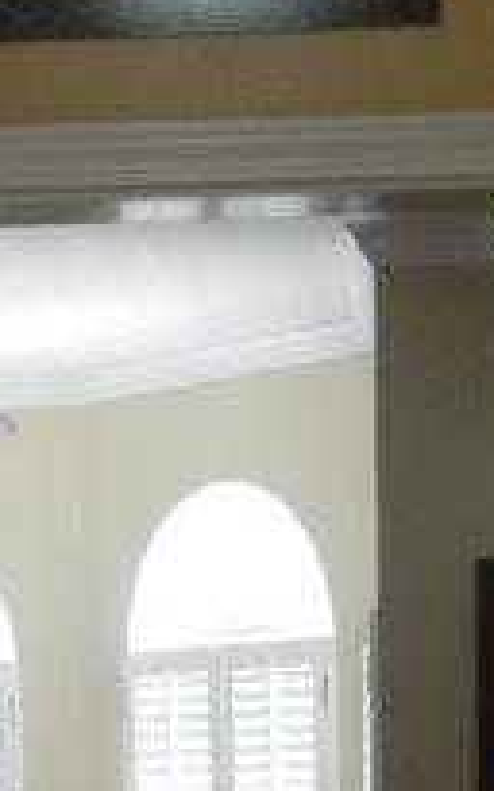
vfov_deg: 13.8
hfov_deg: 9.2
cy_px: 1181
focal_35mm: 142
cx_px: 239
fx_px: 3061
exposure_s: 1/100
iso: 400
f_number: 3.6
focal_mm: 7.7
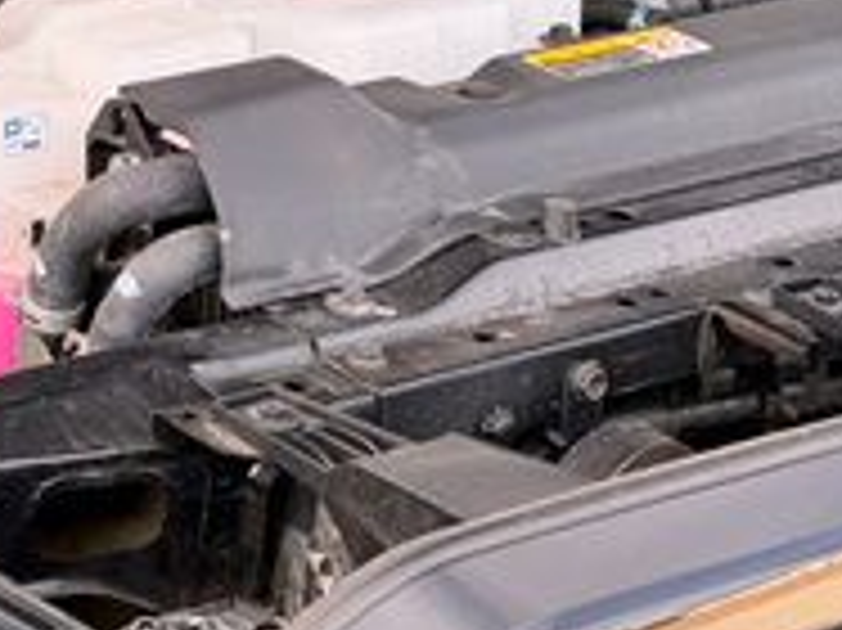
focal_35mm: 164
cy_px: 9
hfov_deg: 12.0
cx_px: 221
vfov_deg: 9.0
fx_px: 3987
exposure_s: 1/320
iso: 64
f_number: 1.78
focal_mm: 6.76
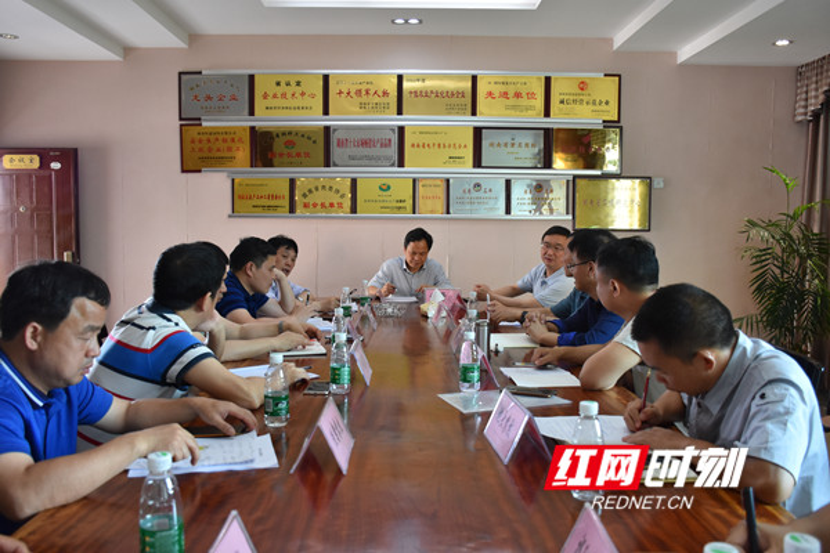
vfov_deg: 43.6
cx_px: 415
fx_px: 692
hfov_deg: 61.9
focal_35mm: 30
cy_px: 276
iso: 800
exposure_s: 1/60
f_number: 4
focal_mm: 20
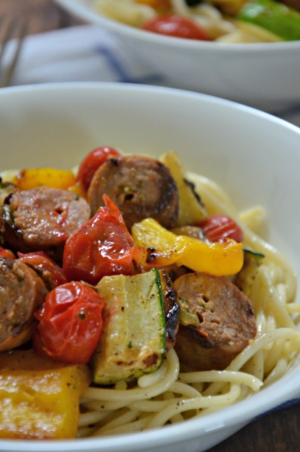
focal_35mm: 171
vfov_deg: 12.1
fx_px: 2140
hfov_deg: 8.0
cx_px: 160
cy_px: 208
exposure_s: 1/80
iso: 1600
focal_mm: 105
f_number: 5.6
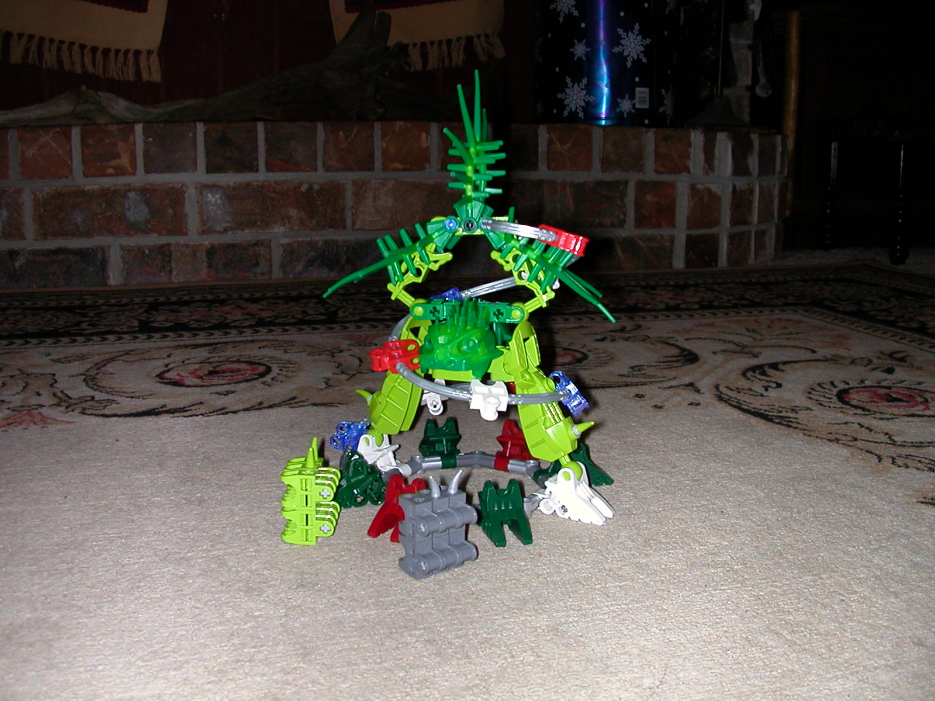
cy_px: 350
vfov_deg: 38.7
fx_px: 999
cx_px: 468
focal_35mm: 37
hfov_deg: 50.1
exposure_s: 1/59.9
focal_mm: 5.6
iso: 100
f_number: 2.7
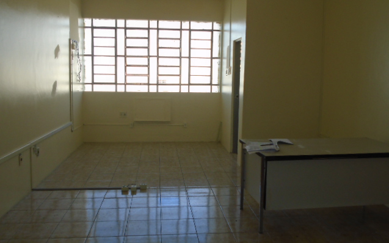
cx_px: 195
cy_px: 106
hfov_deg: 58.1
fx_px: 350
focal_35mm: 33
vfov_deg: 38.2
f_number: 3.5
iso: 100
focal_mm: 5.5
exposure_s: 1/160
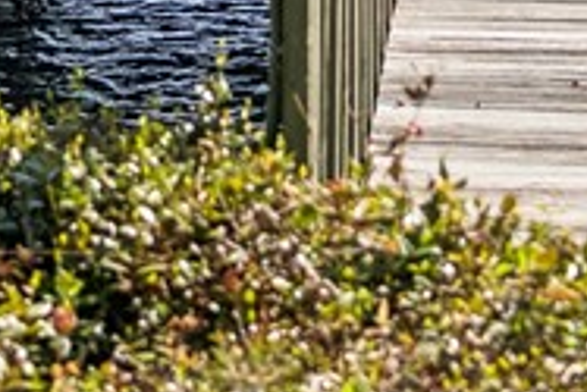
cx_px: 563
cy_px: -630
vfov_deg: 5.9
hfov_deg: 9.3
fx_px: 3590
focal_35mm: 220
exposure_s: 1/2000
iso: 100
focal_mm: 38
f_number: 2.8
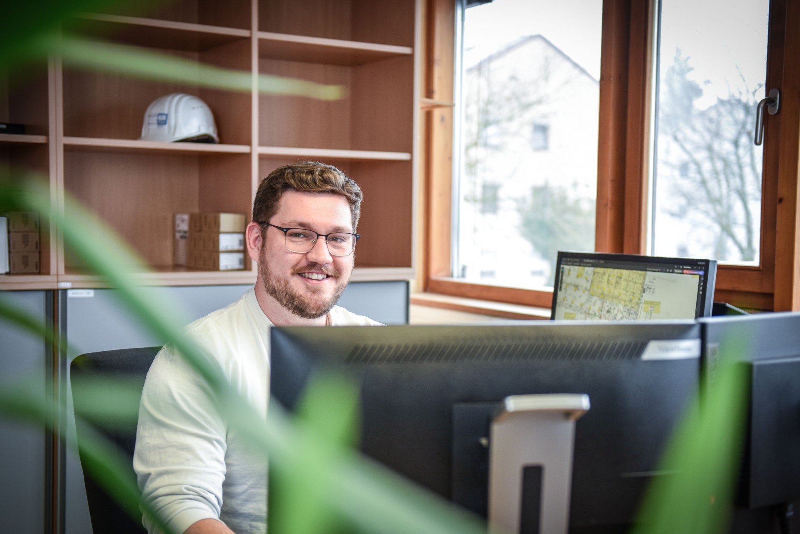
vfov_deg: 26.5
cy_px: 274
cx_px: 399
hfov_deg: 38.9
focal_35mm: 51
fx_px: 1134
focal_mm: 48
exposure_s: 1/100
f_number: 2.8
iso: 200
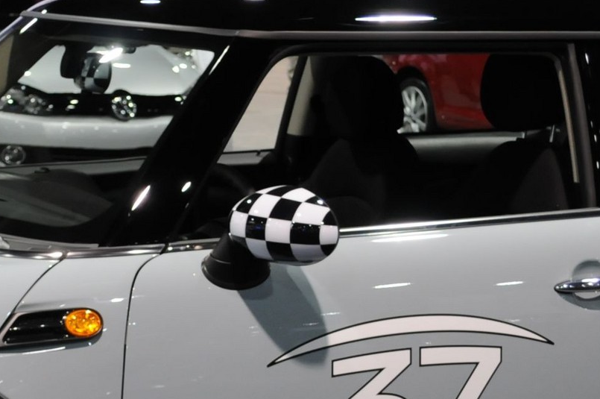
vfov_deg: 9.2
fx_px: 2481
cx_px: 188
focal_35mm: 149
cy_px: 295
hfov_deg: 13.8
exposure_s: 1/30
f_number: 4.8
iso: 800
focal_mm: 32
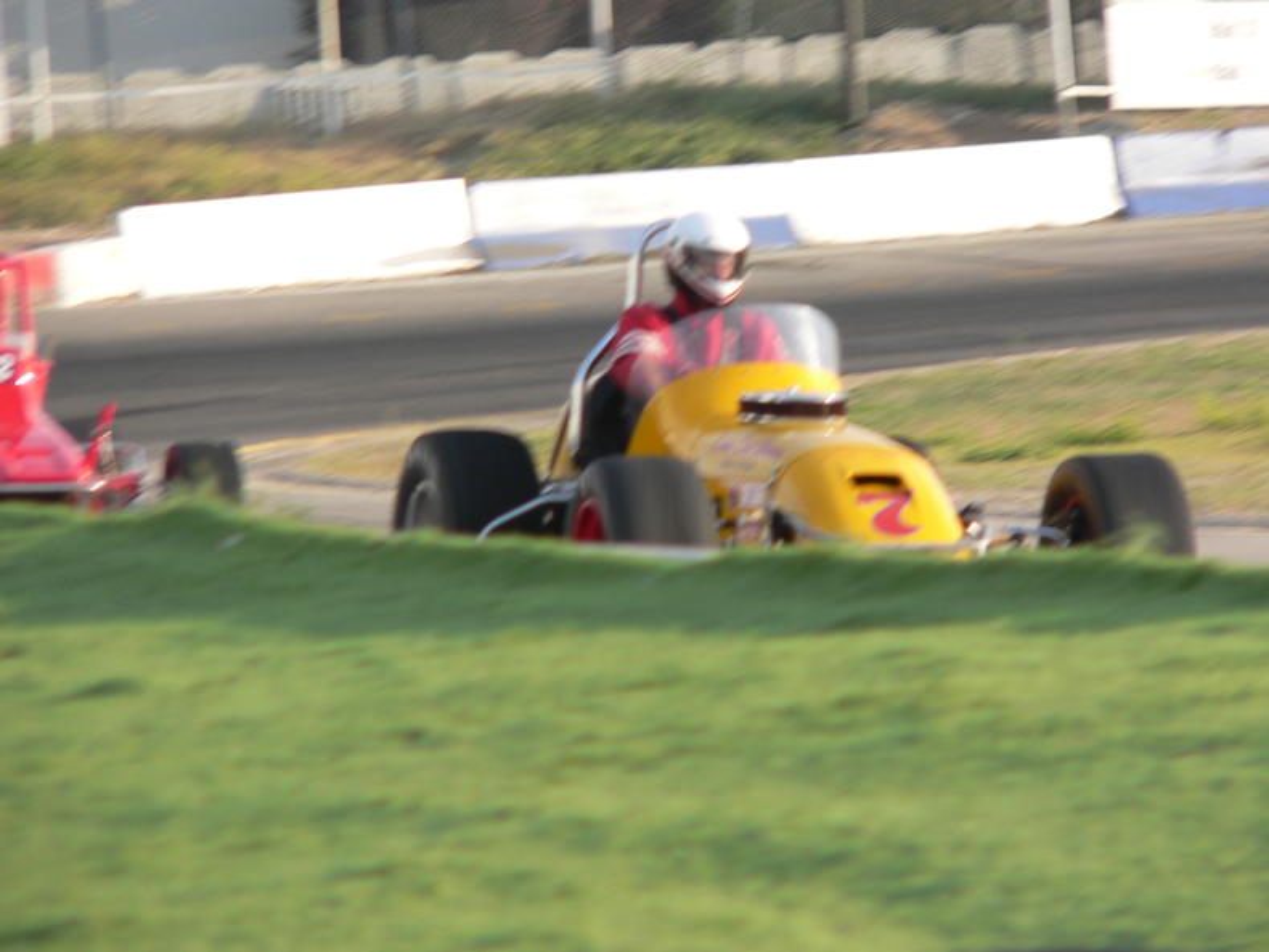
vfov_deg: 3.4
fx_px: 15842
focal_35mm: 432
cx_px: 634
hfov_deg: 4.6
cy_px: 476
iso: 80
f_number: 4
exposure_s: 1/250
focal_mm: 72
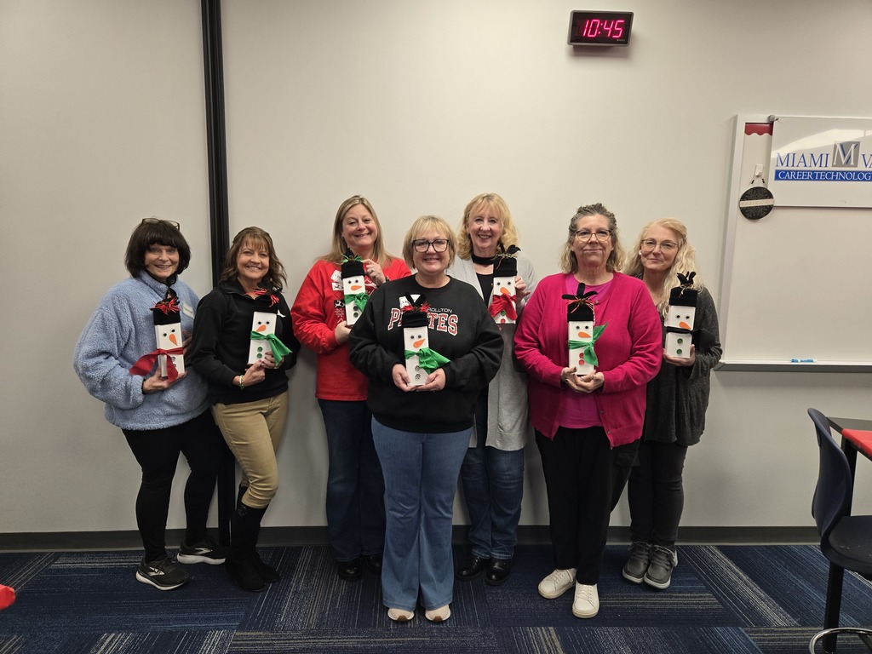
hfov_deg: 73.9
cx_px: 436
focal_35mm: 23
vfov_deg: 58.9
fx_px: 579
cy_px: 327
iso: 160
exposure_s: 1/120
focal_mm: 5.4
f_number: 1.8
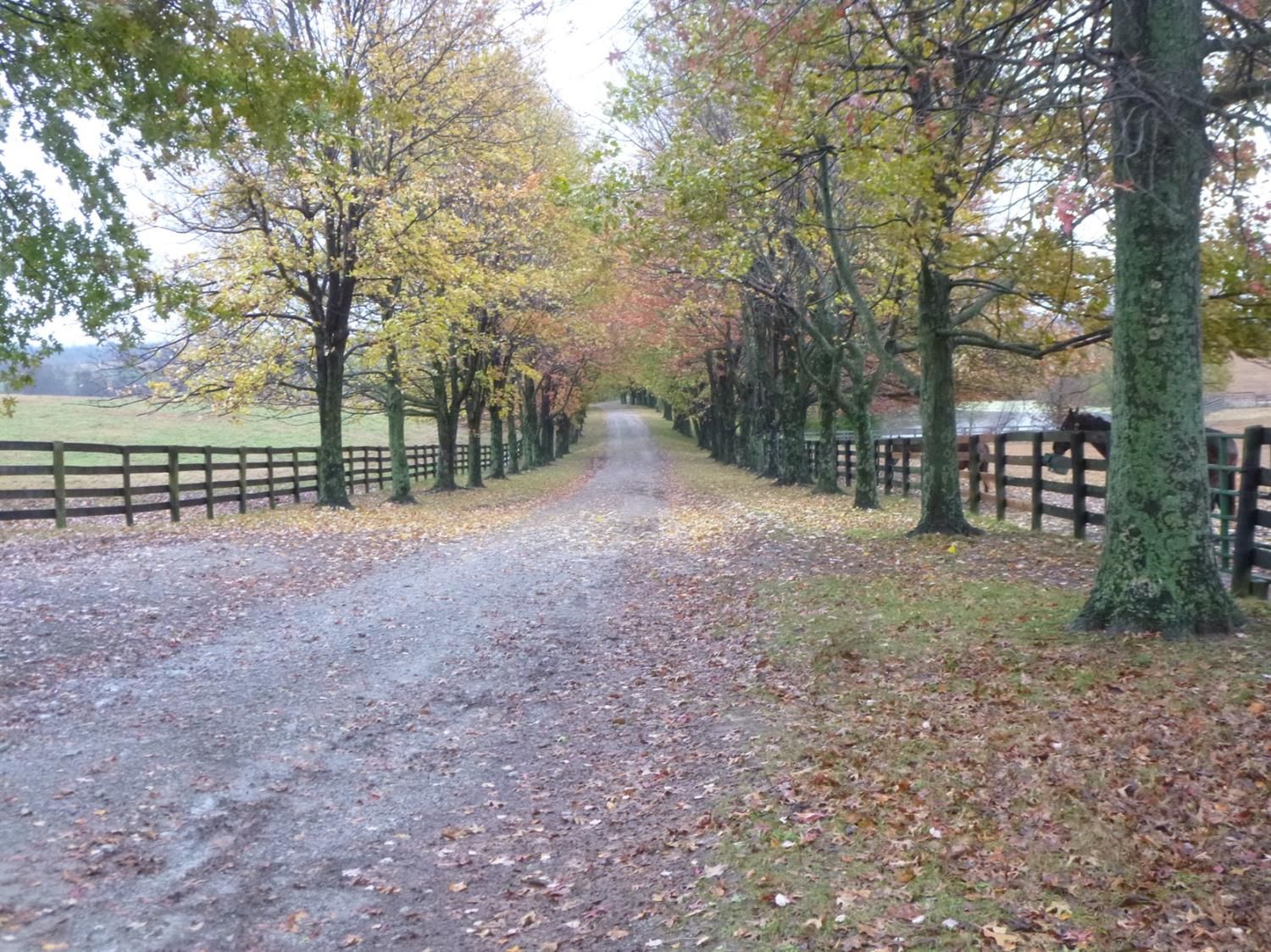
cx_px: 636
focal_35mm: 36
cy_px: 476
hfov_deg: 51.4
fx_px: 1321
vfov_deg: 39.6
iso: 320
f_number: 3.6
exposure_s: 1/60
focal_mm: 6.5
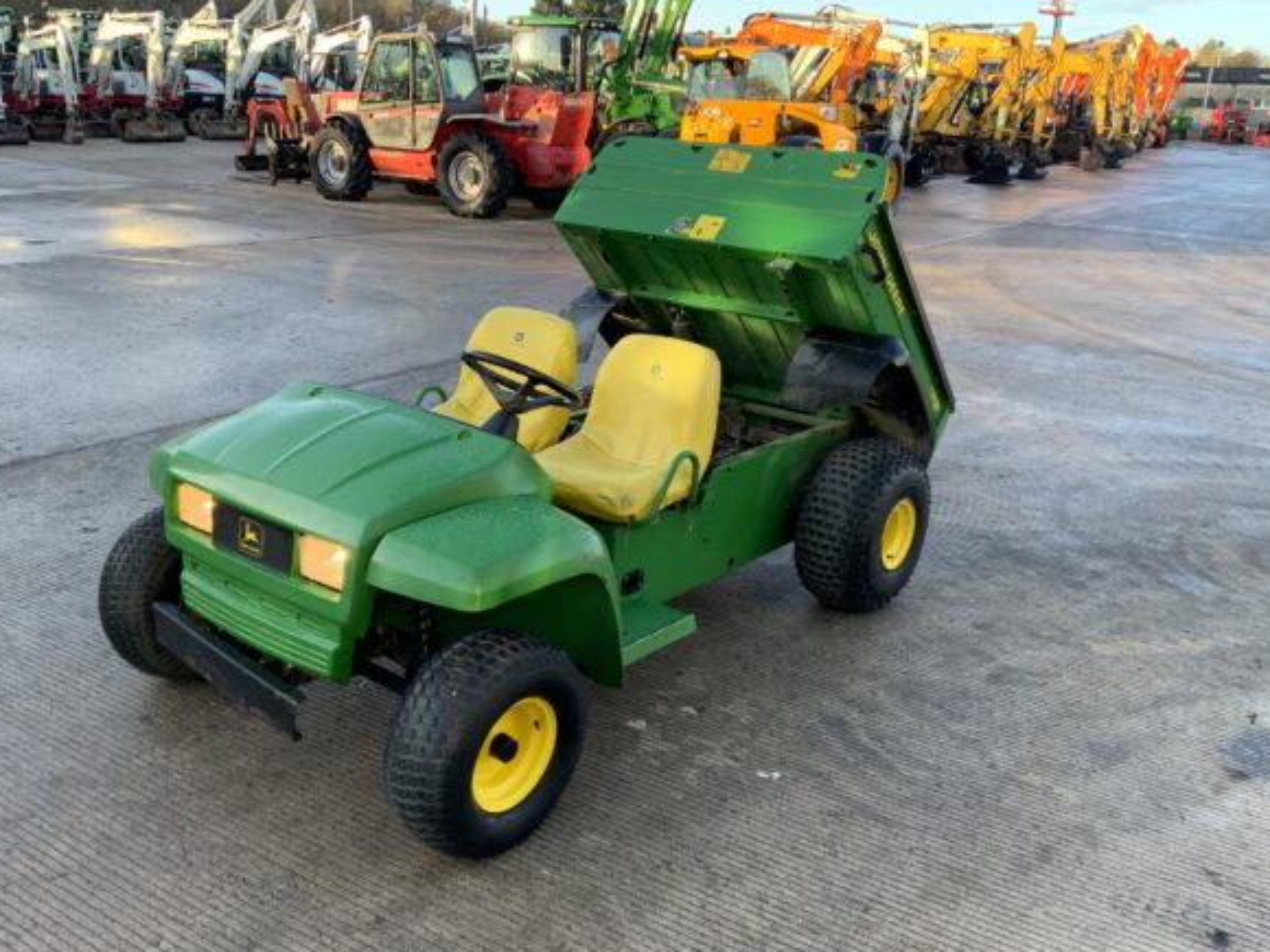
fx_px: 1174
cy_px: 488
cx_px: 598
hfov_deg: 56.8
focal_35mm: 32
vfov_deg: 44.2
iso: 16
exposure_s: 1/122
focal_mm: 3
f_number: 1.8
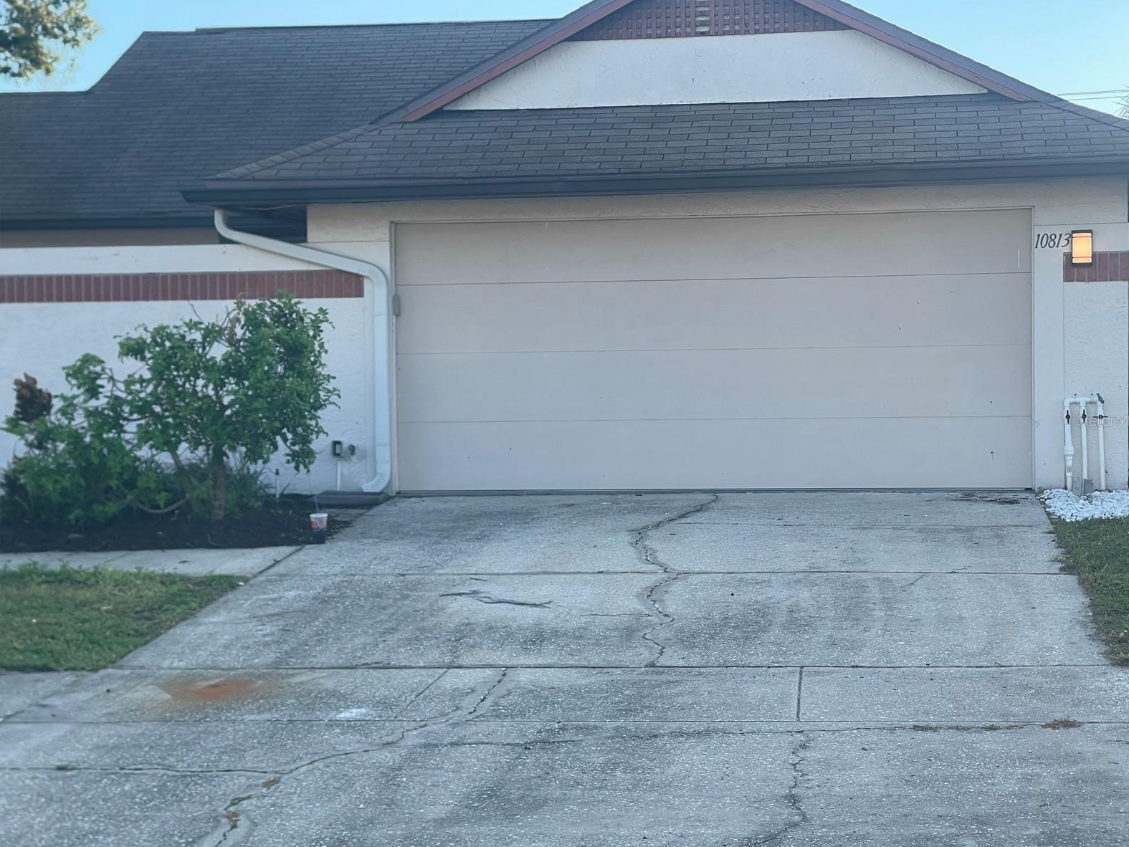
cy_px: 420
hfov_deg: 29.8
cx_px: 571
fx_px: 2120
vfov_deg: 22.6
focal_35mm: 65
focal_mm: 7.5
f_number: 2.2
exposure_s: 1/268
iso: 20
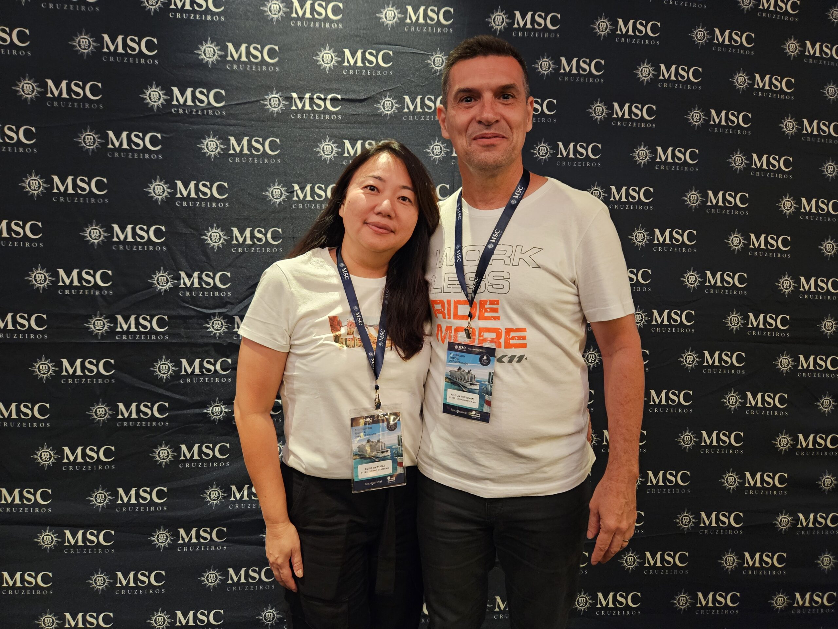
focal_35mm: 23
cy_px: 314
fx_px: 557
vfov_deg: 58.9
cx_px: 419
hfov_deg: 73.9
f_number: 1.8
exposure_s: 1/30
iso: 640
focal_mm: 5.4
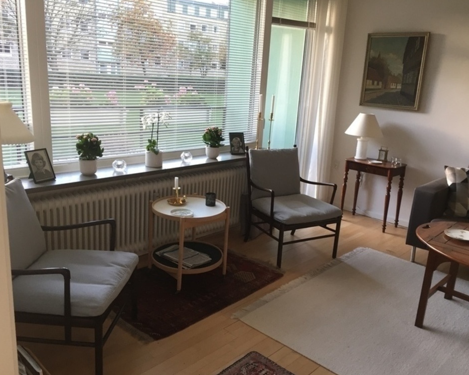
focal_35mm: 31
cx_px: 239
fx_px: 430
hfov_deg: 57.2
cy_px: 191
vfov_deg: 47.1
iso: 32
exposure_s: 1/33
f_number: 2.2
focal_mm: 4.15
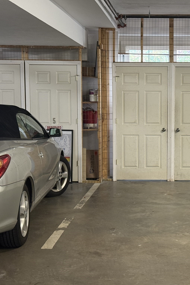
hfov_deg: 20.0
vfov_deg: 30.1
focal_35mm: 67
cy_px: 143
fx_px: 530
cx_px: 167
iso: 200
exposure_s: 1/40
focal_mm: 6.76
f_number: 1.78
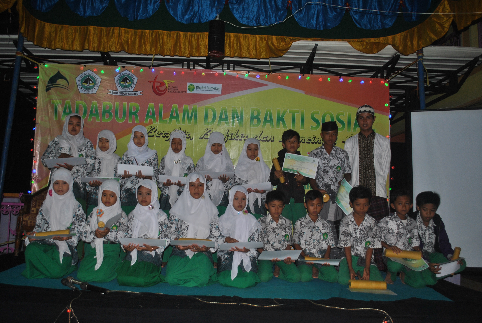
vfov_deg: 40.1
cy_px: 162
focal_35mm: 33
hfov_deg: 57.2
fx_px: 442
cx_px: 241
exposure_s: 1/60
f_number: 3.8
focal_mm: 22
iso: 200
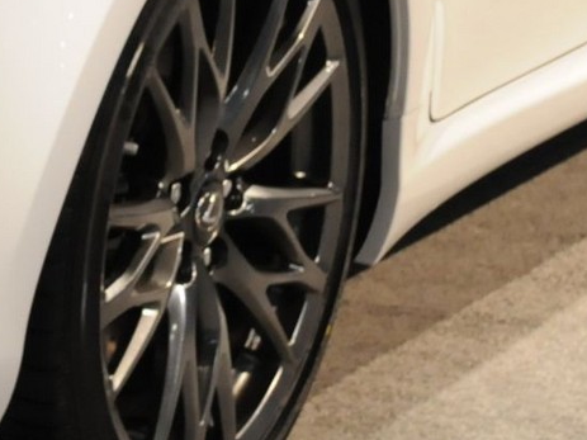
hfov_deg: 7.8
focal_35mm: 249
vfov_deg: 5.9
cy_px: -300
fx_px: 4221
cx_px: -238
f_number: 4.8
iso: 800
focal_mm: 32
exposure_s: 1/60
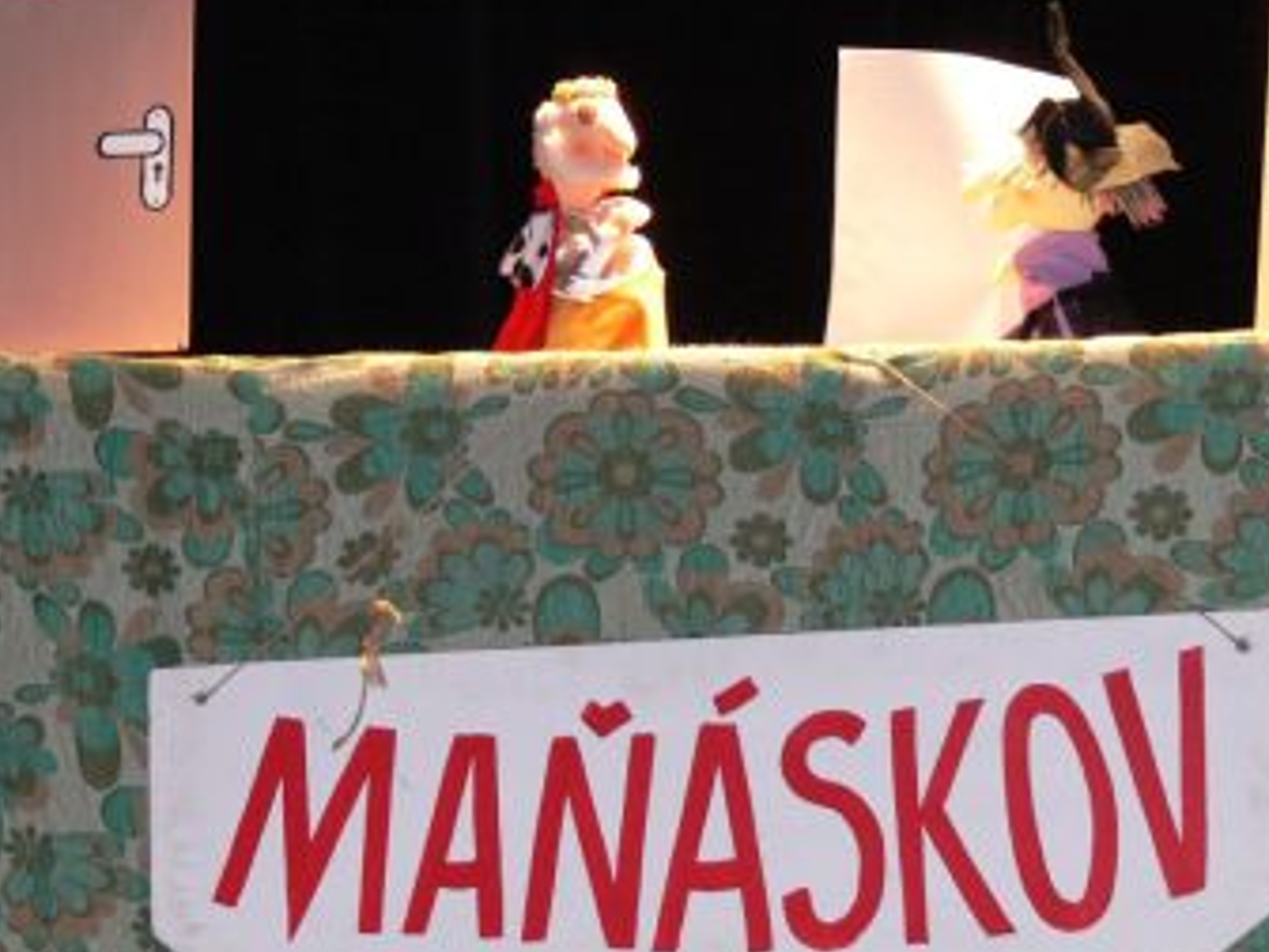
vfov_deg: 8.1
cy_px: 389
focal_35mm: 183
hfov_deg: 10.8
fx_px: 6709
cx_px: 782
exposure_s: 1/30
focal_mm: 27
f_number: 3.6
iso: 200
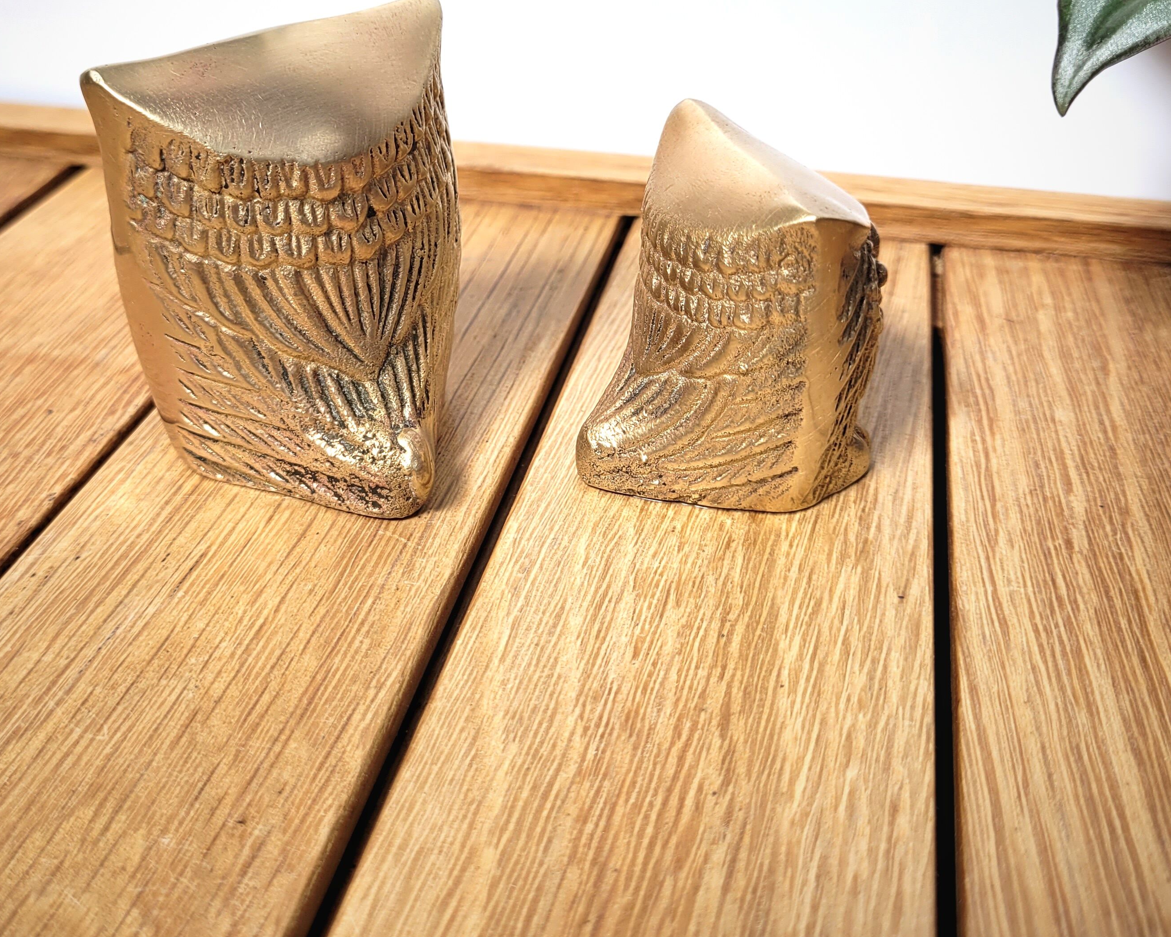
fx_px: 1352
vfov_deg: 37.7
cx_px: 520
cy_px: 299
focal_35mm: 39
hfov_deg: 46.8
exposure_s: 1/283
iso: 40
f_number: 1.8
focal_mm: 5.4
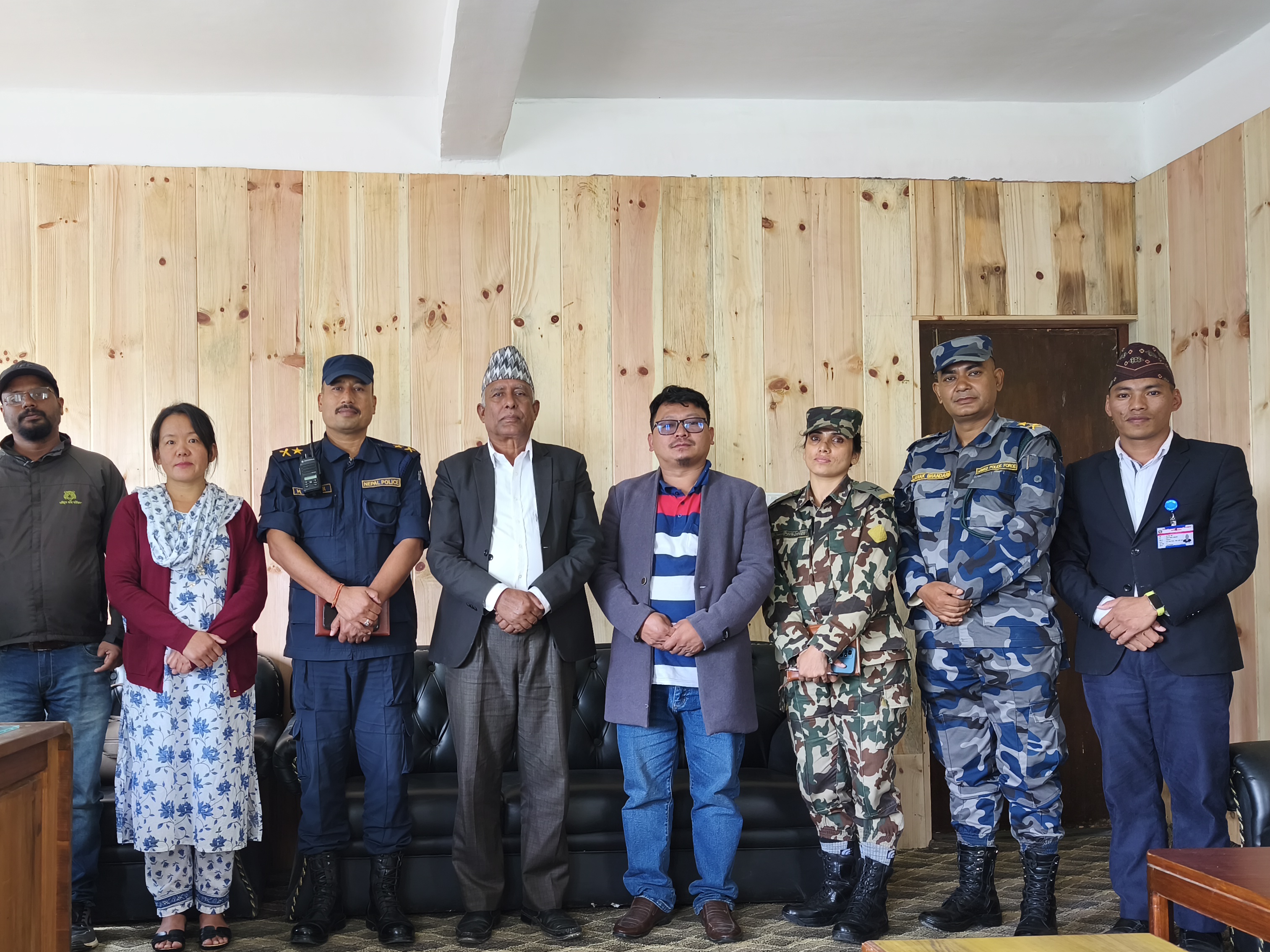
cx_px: 446
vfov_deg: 45.2
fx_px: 1137
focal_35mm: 31
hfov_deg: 57.3
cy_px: 560
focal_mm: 6.18
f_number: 1.65
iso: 200
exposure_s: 1/50
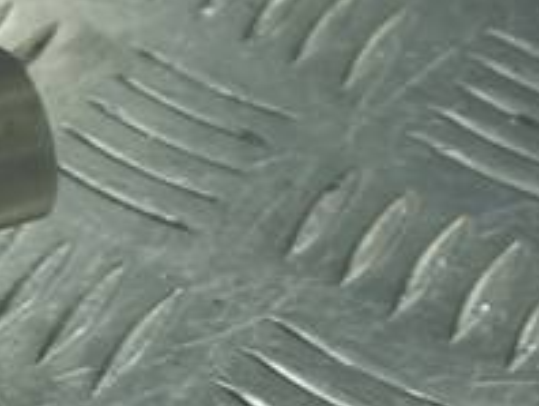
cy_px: 300
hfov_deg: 12.6
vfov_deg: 11.5
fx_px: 2011
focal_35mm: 129
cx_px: -662
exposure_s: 1/50
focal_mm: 4.6
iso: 40
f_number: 1.8
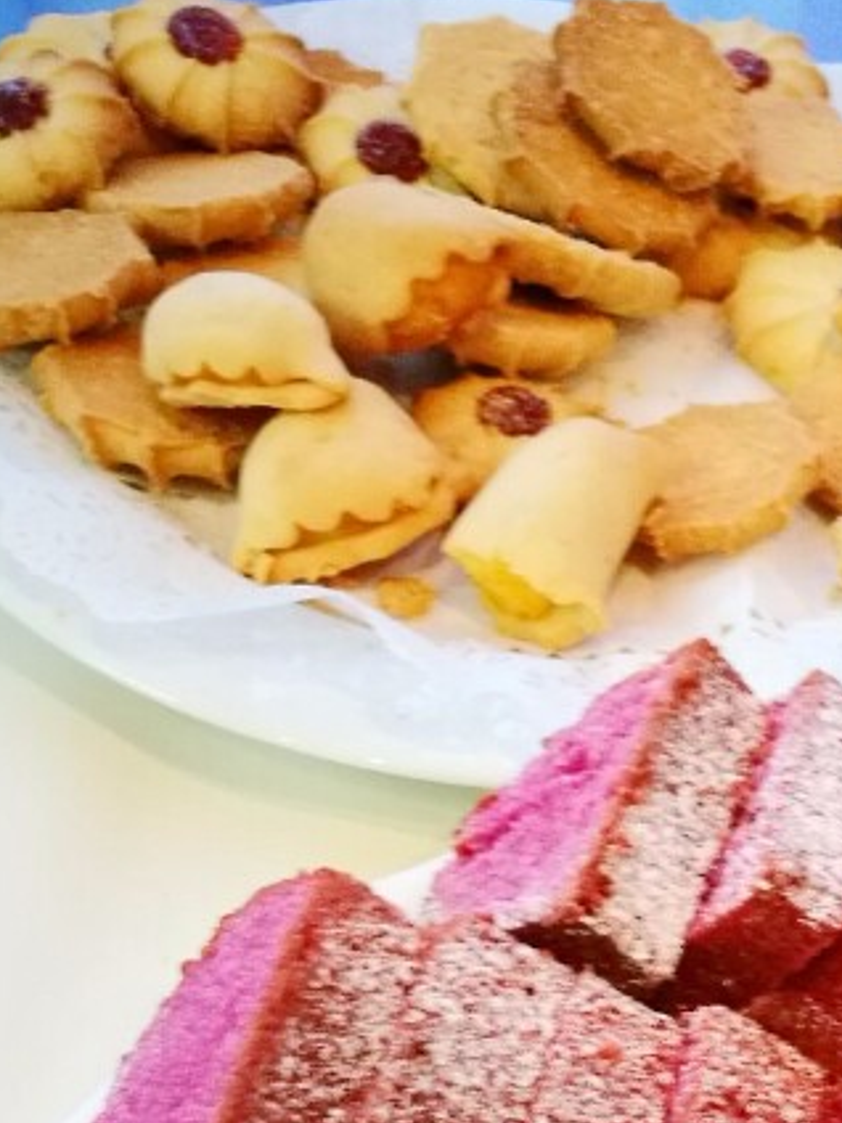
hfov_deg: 20.6
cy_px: 1267
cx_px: 921
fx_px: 2205
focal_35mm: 68
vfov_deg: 26.1
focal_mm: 4.5
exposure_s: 1/25
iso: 500
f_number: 2.2
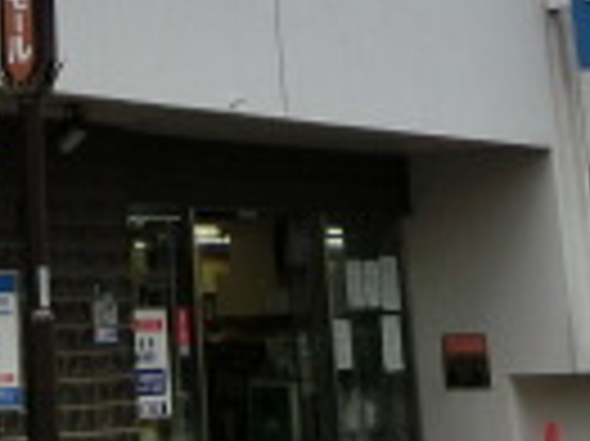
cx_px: -59
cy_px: -441
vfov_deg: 11.0
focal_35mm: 122
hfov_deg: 15.7
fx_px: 2077
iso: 80
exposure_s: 1/320
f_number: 3.5
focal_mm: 4.5
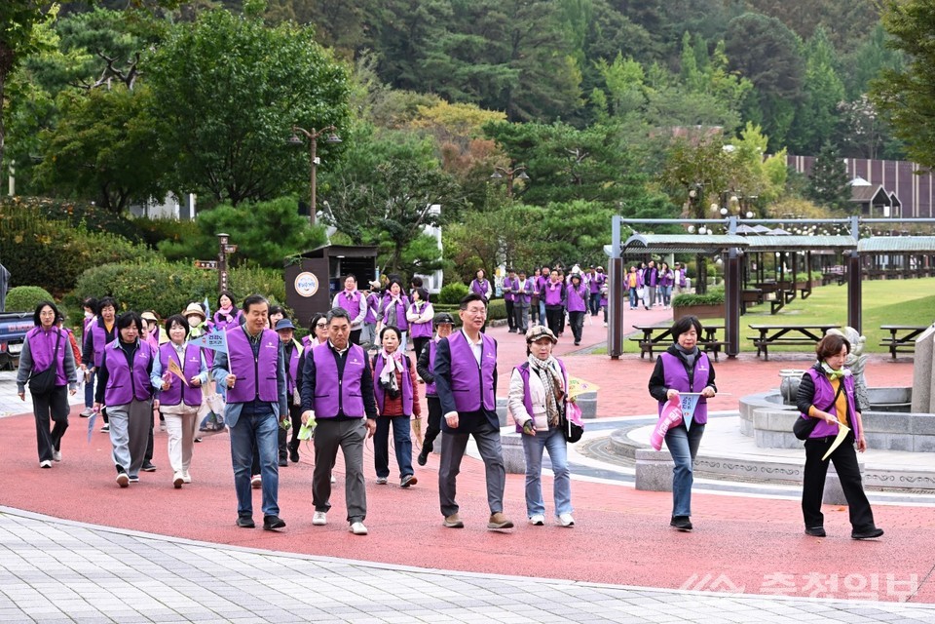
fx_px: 1688
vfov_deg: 20.9
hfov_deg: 31.0
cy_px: 312
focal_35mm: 65
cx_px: 468
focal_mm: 65
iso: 1000
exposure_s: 1/160
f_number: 6.3
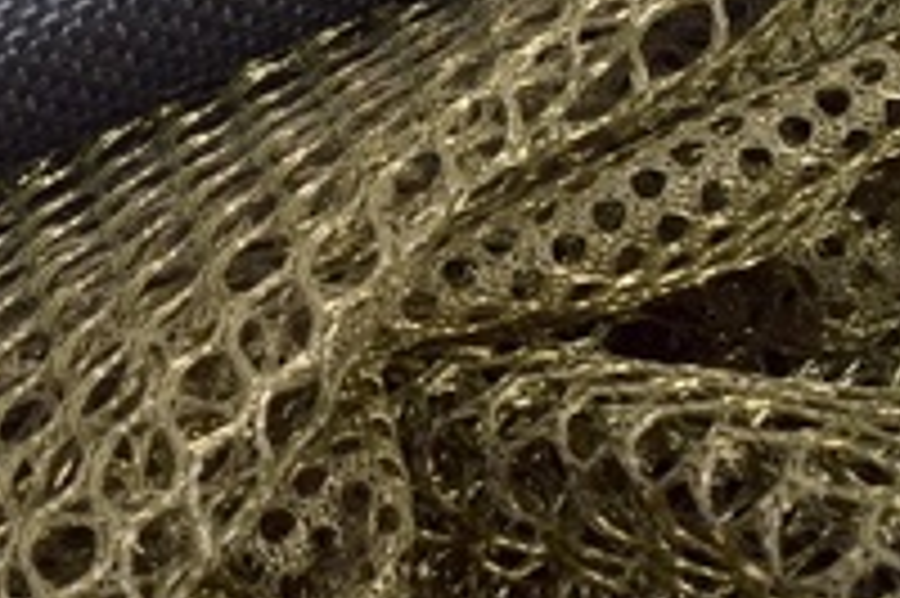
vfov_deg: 6.8
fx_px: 5058
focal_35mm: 202
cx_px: -441
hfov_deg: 9.9
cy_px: 189
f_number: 18
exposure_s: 1/200
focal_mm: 45
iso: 100
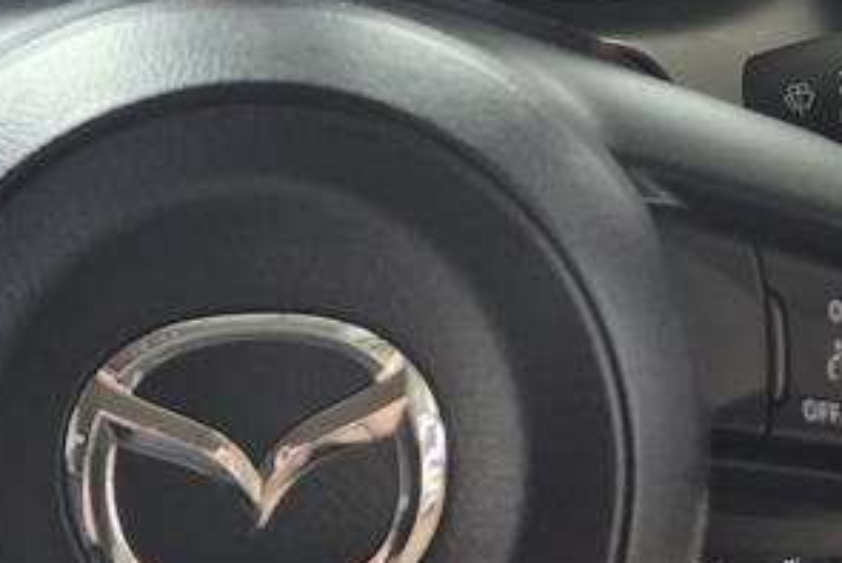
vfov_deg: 16.0
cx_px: 186
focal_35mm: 83
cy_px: -63
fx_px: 1942
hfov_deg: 24.1
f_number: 1.8
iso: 200
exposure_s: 1/180
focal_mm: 5.4
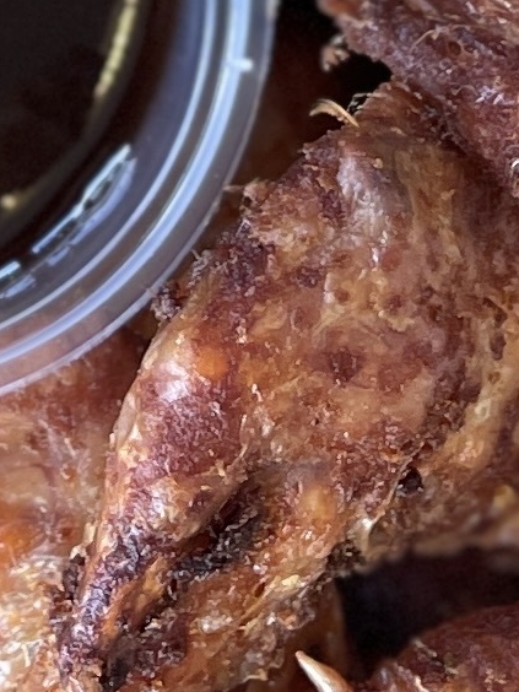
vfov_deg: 9.5
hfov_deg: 7.7
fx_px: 3718
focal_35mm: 186
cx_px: -477
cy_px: -917
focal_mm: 4.2
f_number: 1.6
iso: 50
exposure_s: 1/100
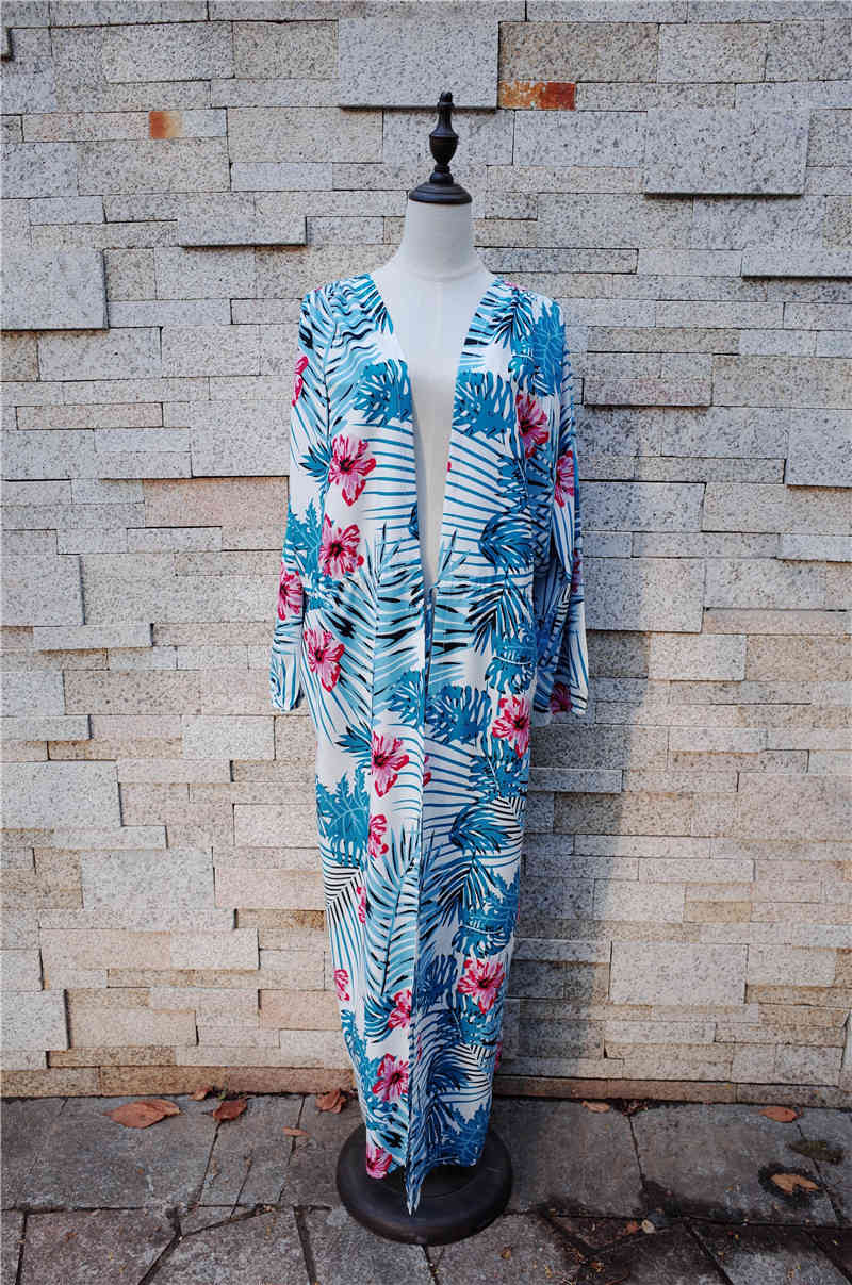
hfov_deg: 46.2
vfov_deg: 65.6
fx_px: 998
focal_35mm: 28
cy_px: 642
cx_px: 426
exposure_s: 1/60
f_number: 4
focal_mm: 18.3
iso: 100
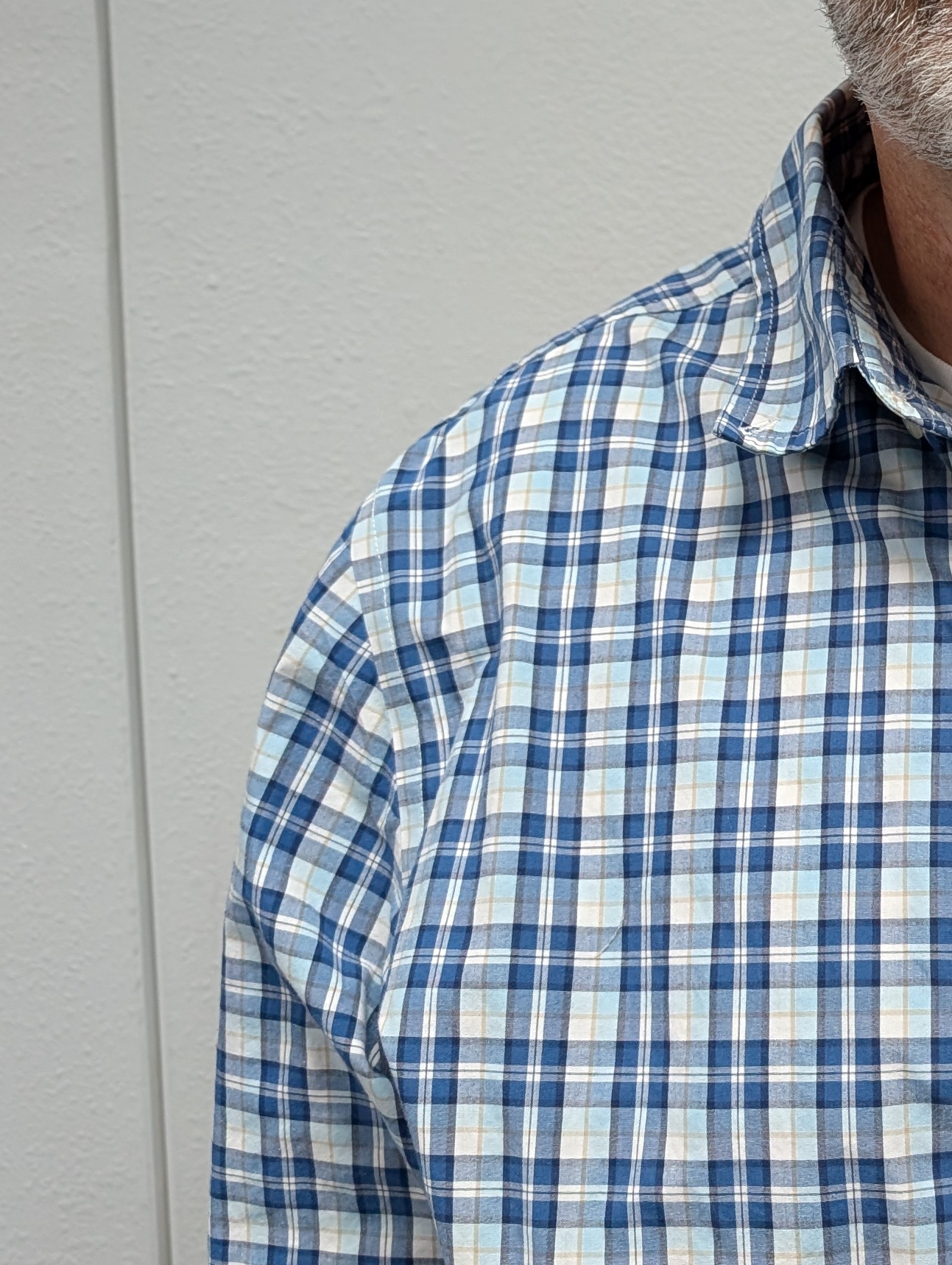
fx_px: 2085
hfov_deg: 24.0
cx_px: 1048
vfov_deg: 33.1
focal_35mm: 57
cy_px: 320
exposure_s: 1/64.5
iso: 206
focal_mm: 6.9
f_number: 1.68
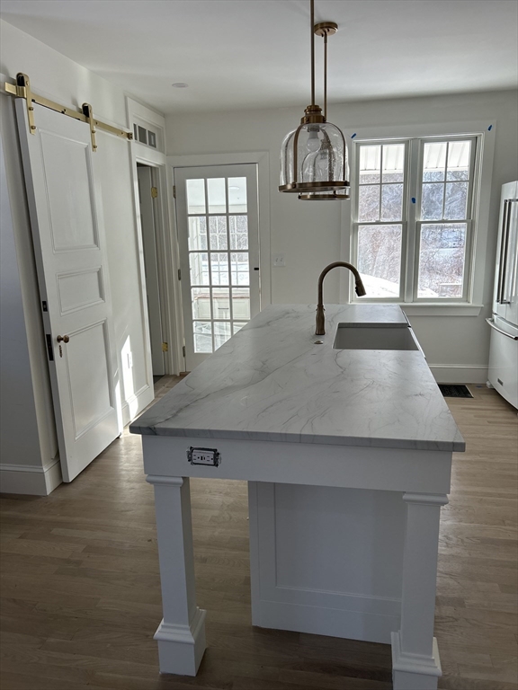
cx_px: 259
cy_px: 345
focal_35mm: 26
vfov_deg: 67.3
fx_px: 519
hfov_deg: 53.1
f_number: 1.5
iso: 50
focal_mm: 5.7
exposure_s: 1/558
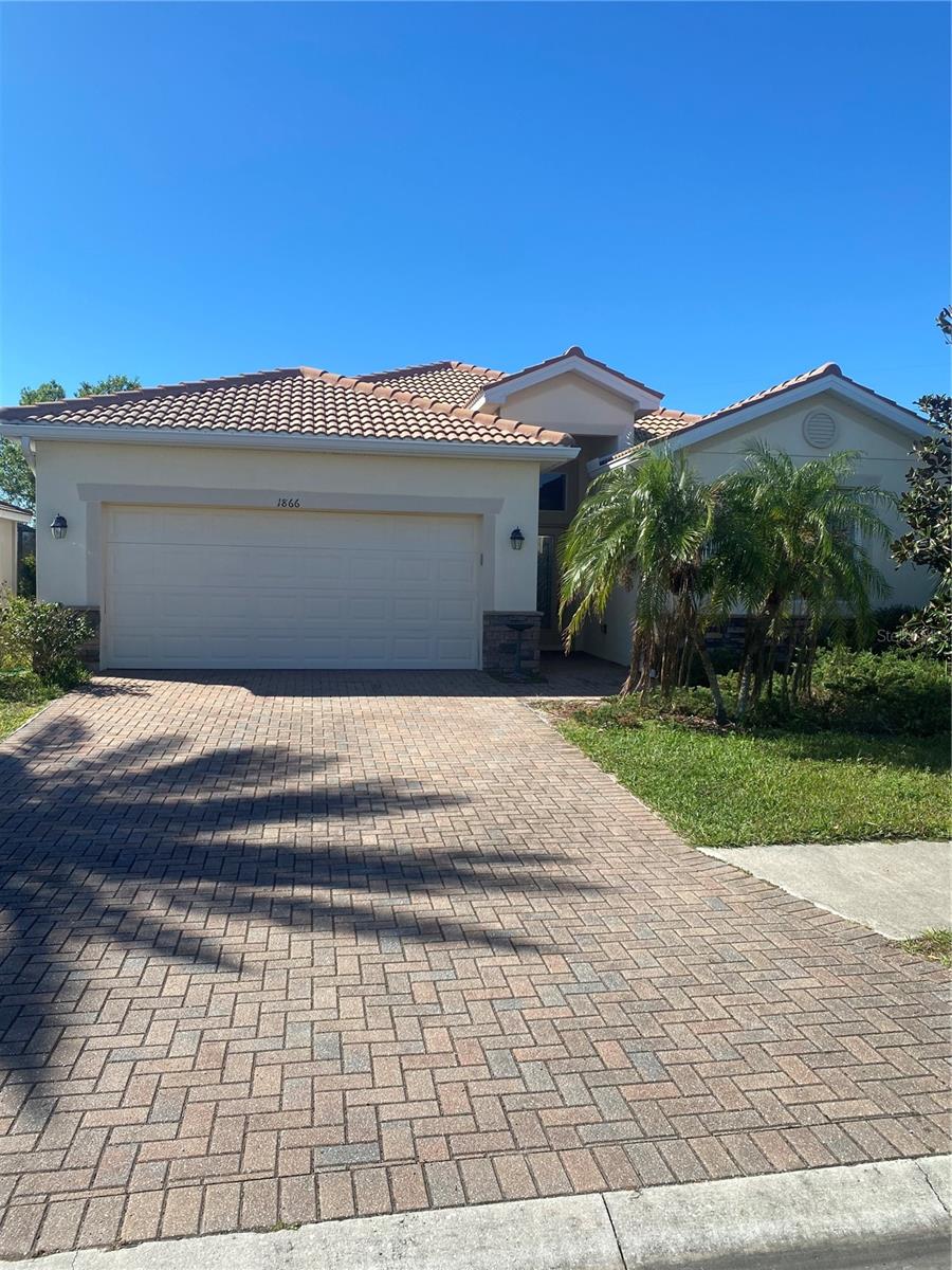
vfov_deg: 67.3
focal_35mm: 26
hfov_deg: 53.1
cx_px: 476
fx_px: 953
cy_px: 635
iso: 32
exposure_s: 1/2513
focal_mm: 4.25
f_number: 1.8
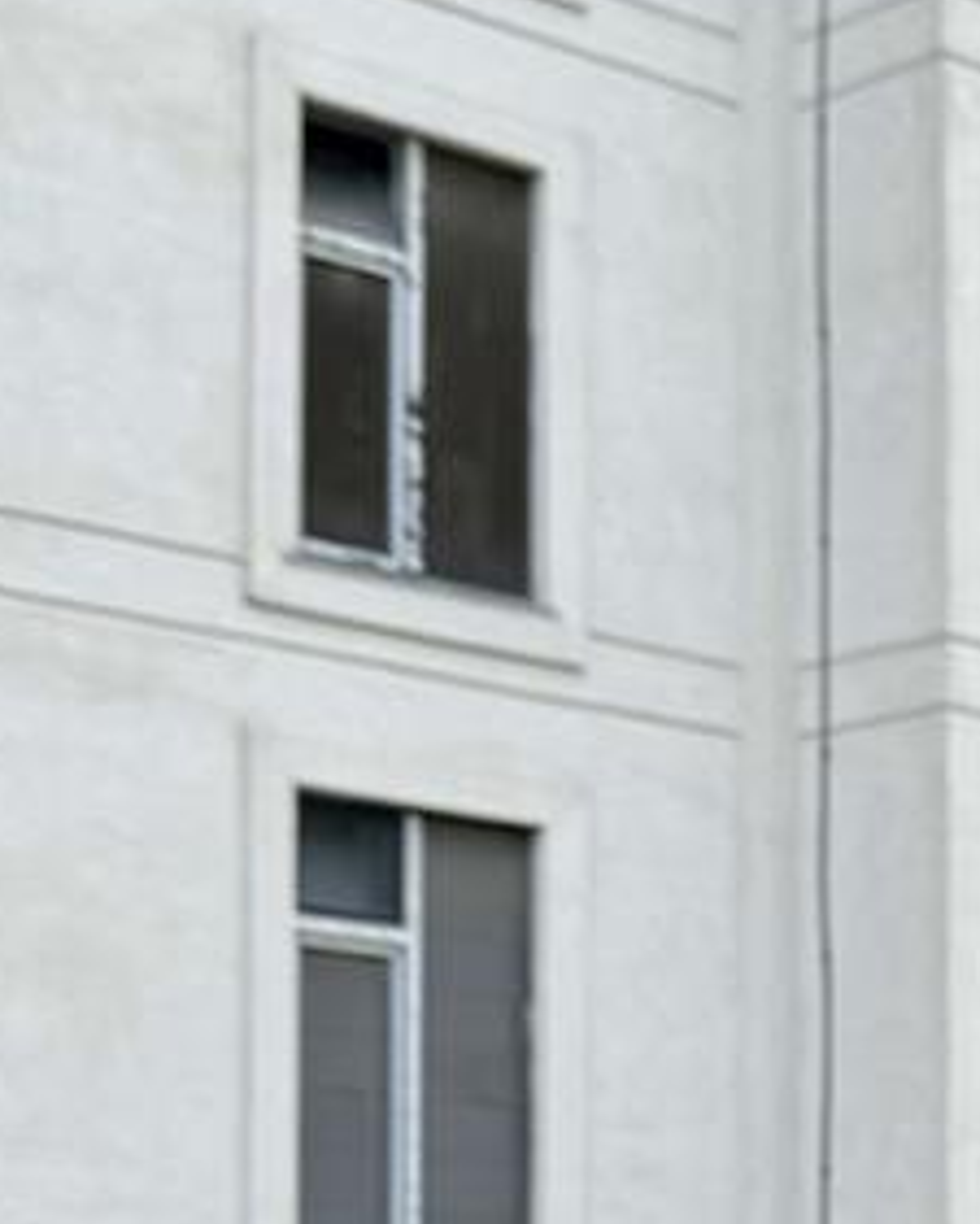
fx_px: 3913
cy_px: 1298
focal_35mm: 108
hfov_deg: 13.1
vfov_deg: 17.3
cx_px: 1668
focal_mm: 6.76
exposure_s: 1/1285
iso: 80
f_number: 1.78
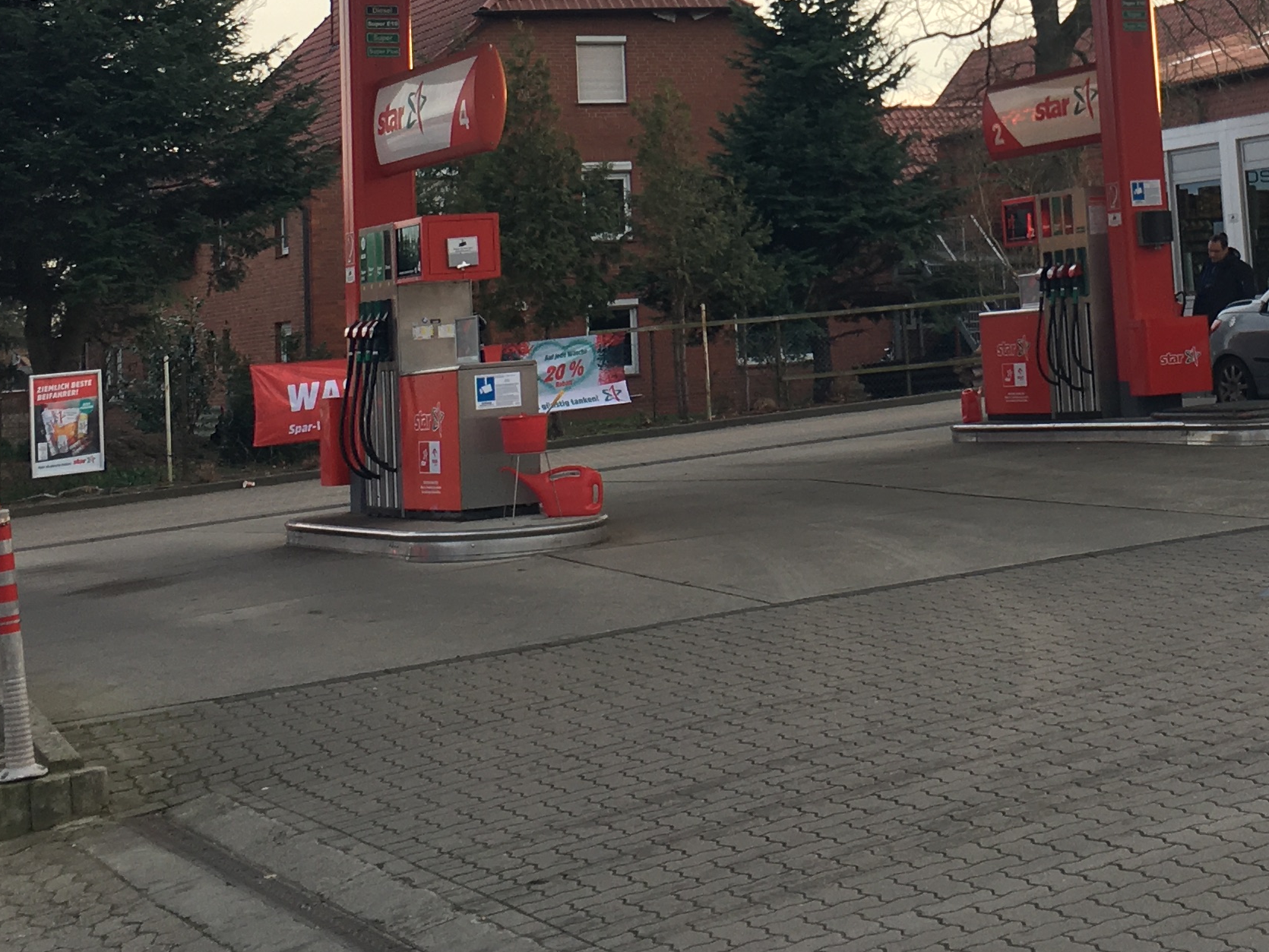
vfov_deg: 20.2
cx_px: 964
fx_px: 2567
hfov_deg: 27.4
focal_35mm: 70
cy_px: -64
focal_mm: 4.15
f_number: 2.2
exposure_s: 1/134
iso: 25
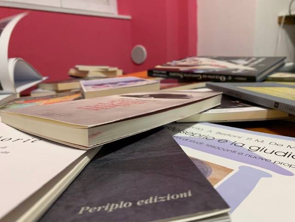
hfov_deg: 67.3
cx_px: 148
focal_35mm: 26
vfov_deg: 53.1
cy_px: 111
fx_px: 222
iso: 250
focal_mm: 4.25
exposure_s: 1/50
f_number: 1.8
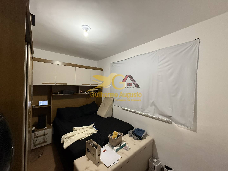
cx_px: 114
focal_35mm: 14
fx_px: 92
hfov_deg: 102.1
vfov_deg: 85.7
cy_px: 86
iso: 500
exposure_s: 1/60
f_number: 2.2
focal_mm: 2.22
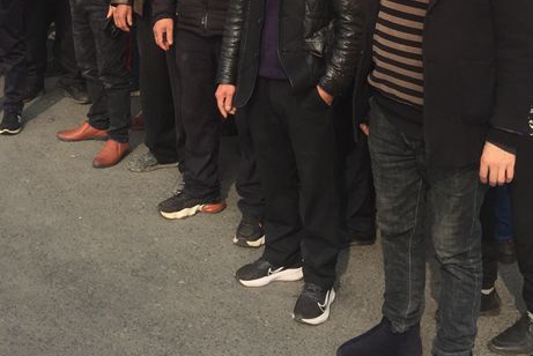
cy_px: -160
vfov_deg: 19.7
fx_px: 904
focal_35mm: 61
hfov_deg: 32.6
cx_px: 183
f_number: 2.2
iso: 32
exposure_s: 1/1980
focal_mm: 4.15
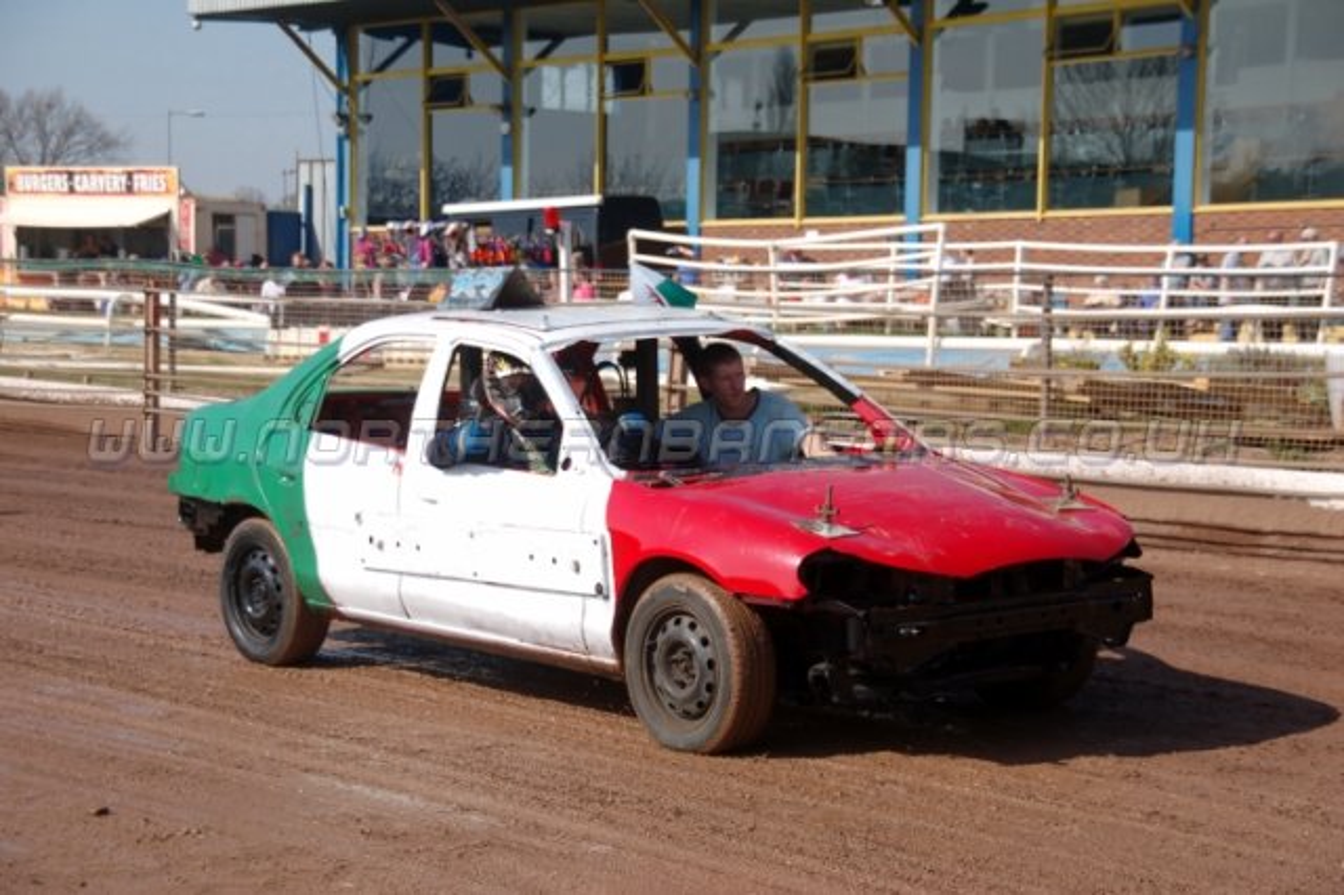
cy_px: 448
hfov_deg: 24.6
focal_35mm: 82
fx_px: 3078
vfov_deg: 16.5
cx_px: 672
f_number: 5.3
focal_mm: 55
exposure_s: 1/1000
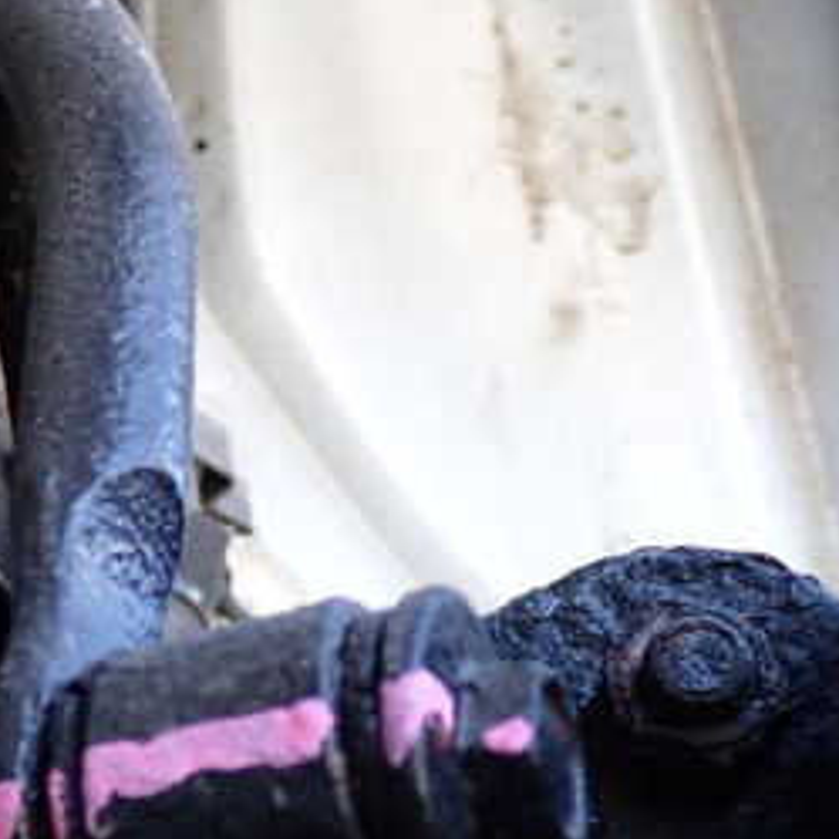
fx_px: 2221
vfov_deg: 21.3
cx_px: 77
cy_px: 529
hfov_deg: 20.9
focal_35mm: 81
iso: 200
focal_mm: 6.83
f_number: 2.7
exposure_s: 1/80
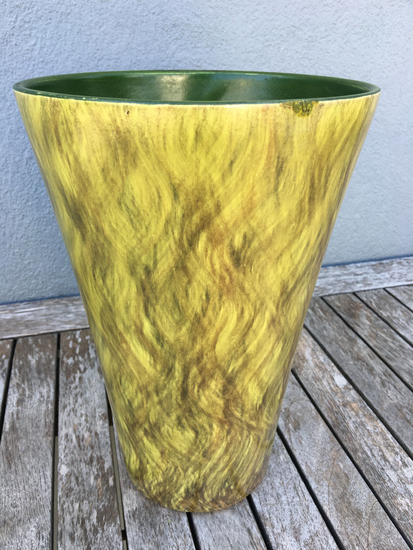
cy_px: 275
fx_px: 461
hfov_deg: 48.2
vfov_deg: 61.7
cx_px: 206
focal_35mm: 29
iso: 32
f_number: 2.2
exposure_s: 1/100
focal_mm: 4.15
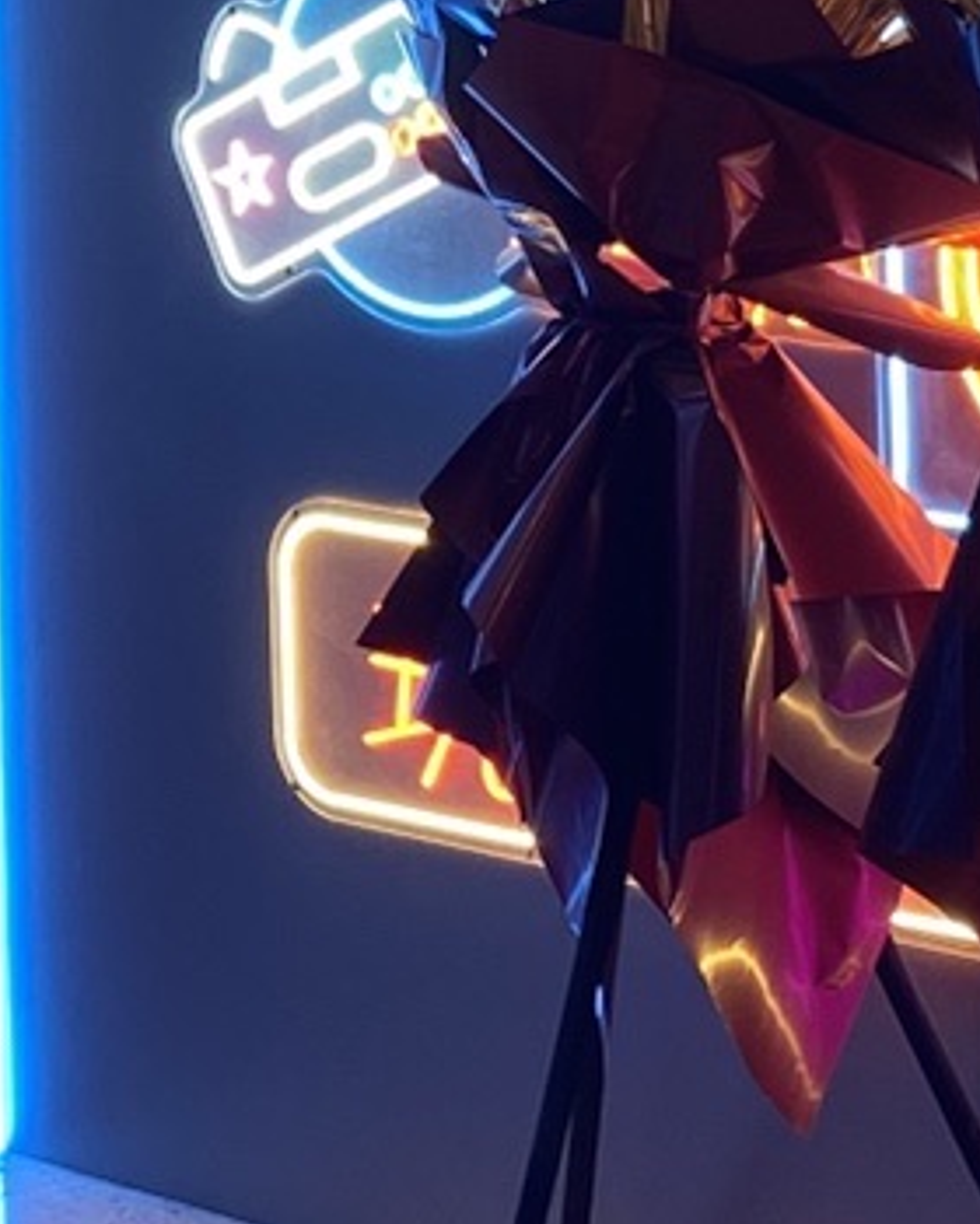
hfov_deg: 10.3
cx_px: -486
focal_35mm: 145
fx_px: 5257
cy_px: -483
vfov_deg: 12.7
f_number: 1.8
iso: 40
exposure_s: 1/100
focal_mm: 4.25
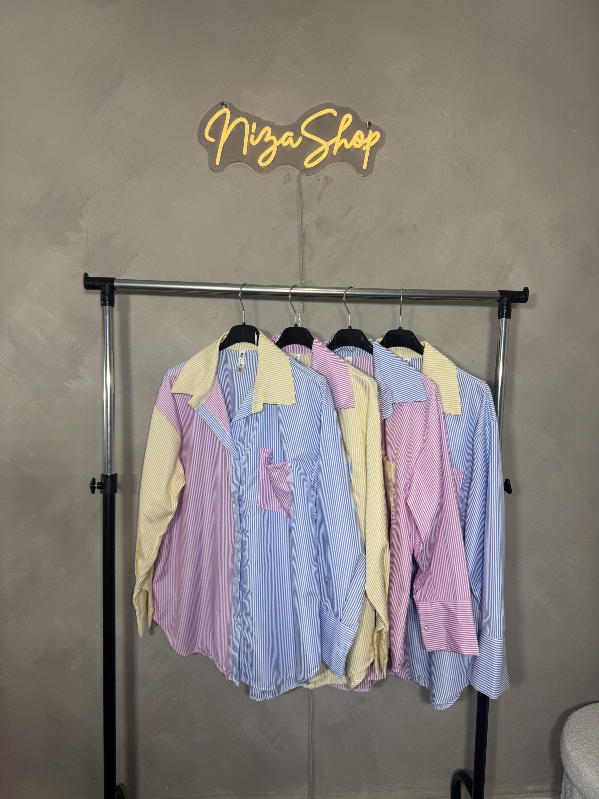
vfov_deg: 71.6
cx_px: 300
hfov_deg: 56.8
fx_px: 554
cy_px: 400
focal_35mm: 24
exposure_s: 1/470
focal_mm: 6.76
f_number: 1.78
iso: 80
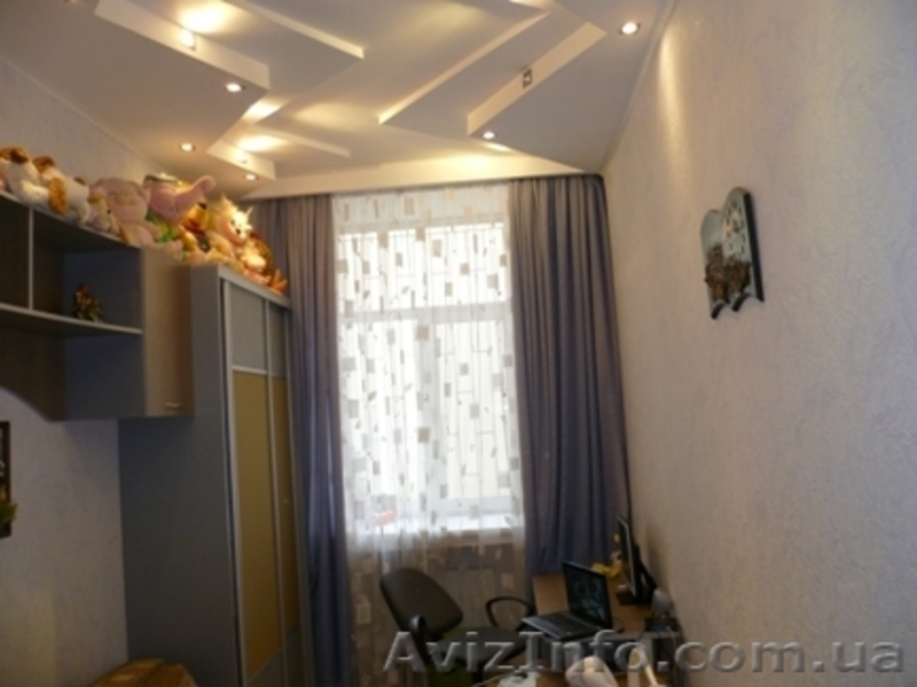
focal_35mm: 28
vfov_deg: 49.7
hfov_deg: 63.5
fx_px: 741
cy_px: 344
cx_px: 458
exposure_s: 1/25
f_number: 2.8
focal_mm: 5
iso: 100
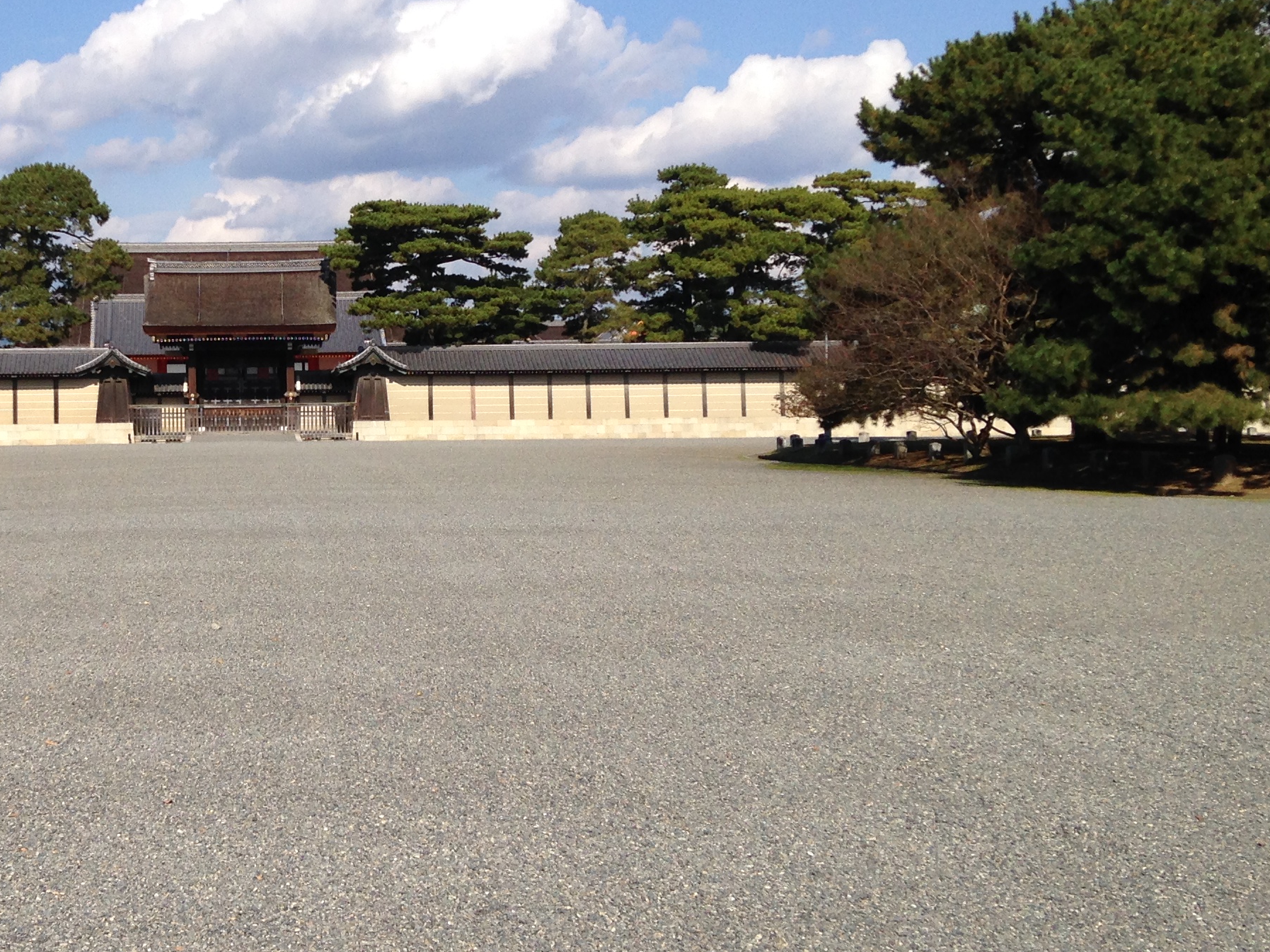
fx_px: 2201
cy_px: 375
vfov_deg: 24.4
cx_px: 248
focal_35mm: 60
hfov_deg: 31.3
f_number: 2.4
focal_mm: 4.12
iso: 50
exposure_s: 1/2262
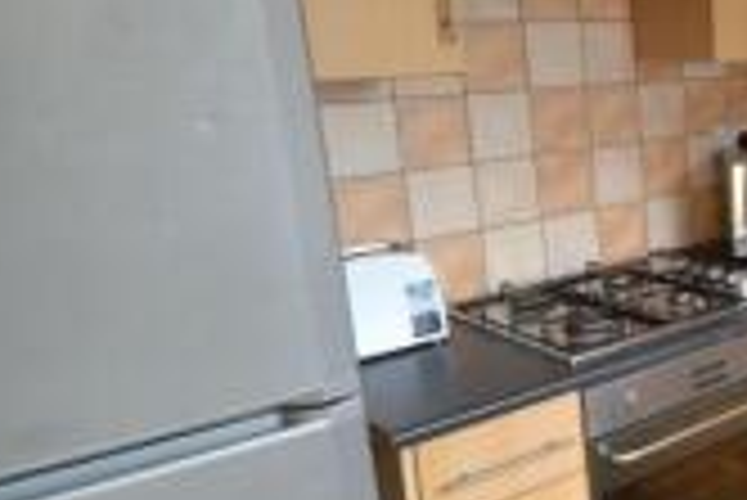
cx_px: 927
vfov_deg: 31.2
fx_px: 893
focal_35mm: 43
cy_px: 268
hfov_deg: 34.7
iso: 400
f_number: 3.5
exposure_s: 1/60
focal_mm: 10
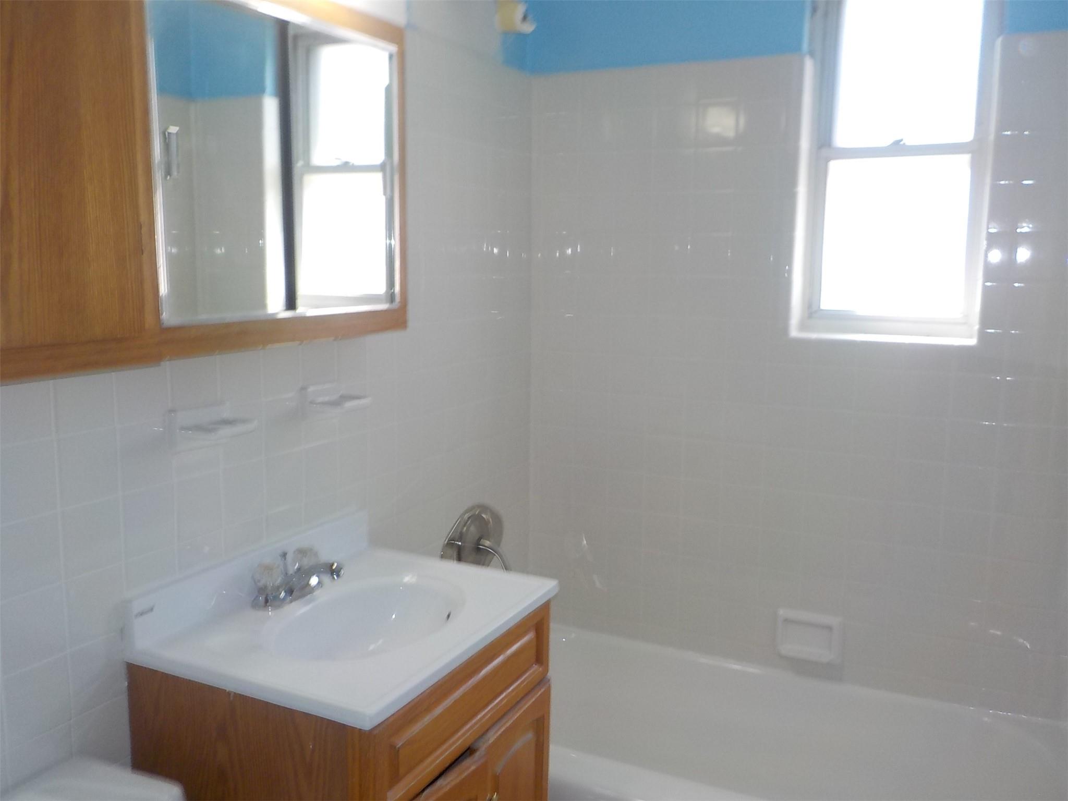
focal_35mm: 30
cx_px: 534
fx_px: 926
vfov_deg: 46.8
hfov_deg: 60.0
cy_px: 400
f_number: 3.3
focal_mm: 4.1
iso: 125
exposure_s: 1/40
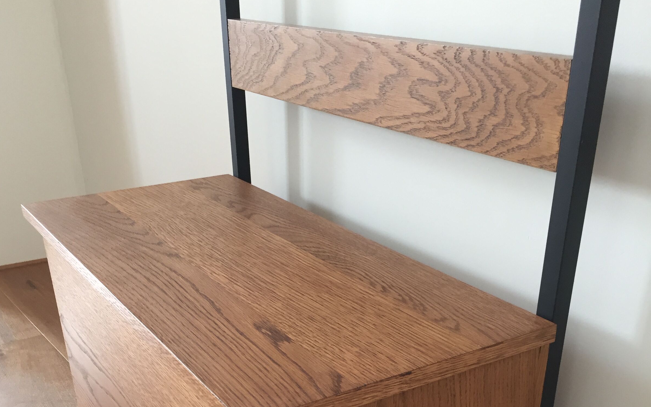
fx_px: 745
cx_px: 318
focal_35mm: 42
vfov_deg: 28.5
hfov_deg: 47.2
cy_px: 415
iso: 100
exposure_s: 1/33
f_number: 2.2
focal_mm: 4.15
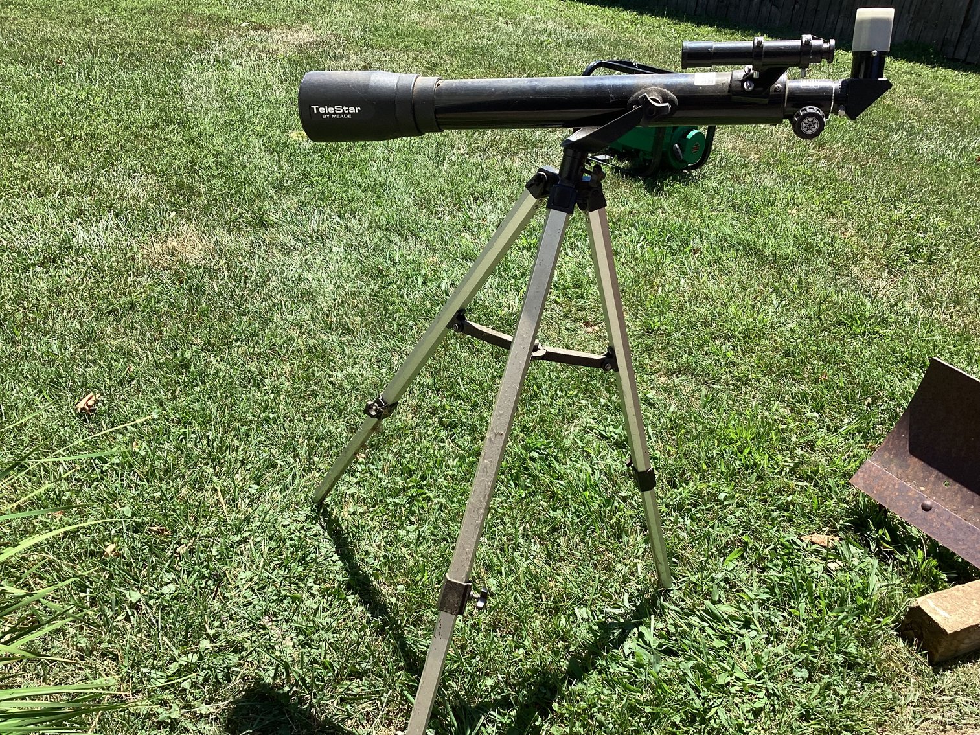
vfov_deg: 45.4
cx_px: 490
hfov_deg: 58.3
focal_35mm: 31
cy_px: 368
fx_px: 878
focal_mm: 3.3
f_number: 2.4
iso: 25
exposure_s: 1/578
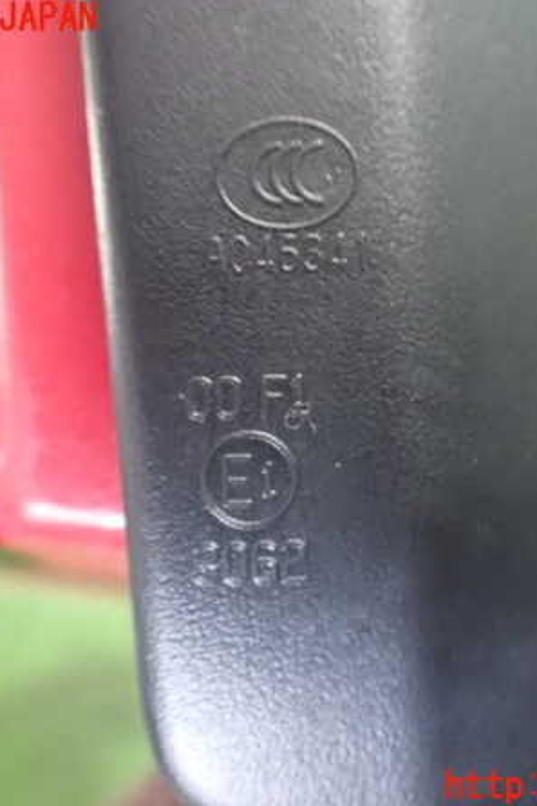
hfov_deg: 31.8
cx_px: 311
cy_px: 403
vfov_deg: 46.4
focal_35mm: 42
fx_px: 940
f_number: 2.3
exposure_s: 1/30
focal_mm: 5.4
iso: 1600
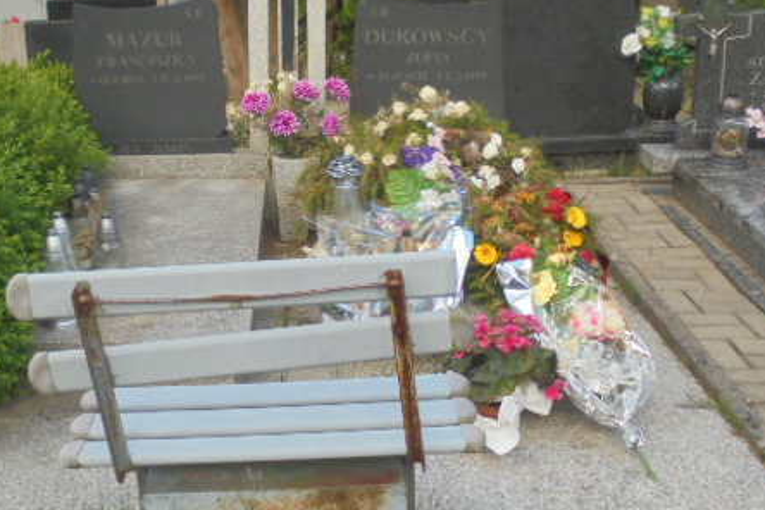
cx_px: 267
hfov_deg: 38.5
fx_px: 1084
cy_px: 179
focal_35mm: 51
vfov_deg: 26.4
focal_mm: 6.1
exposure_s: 1/160
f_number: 4
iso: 100
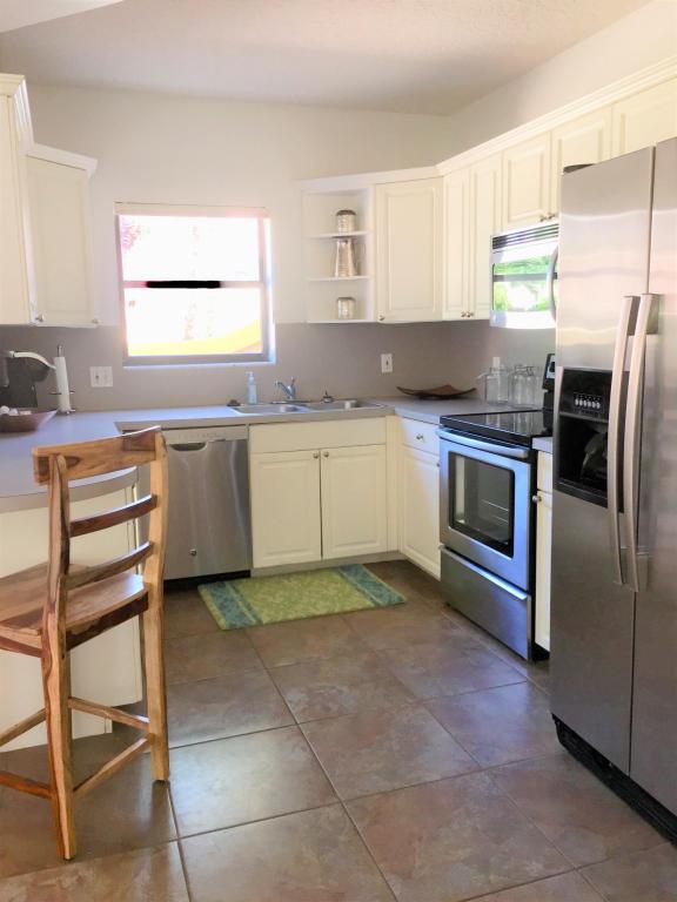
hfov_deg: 48.2
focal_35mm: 29
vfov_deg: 61.7
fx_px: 756
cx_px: 338
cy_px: 451
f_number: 2.2
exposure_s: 1/30
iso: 32
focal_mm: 4.15
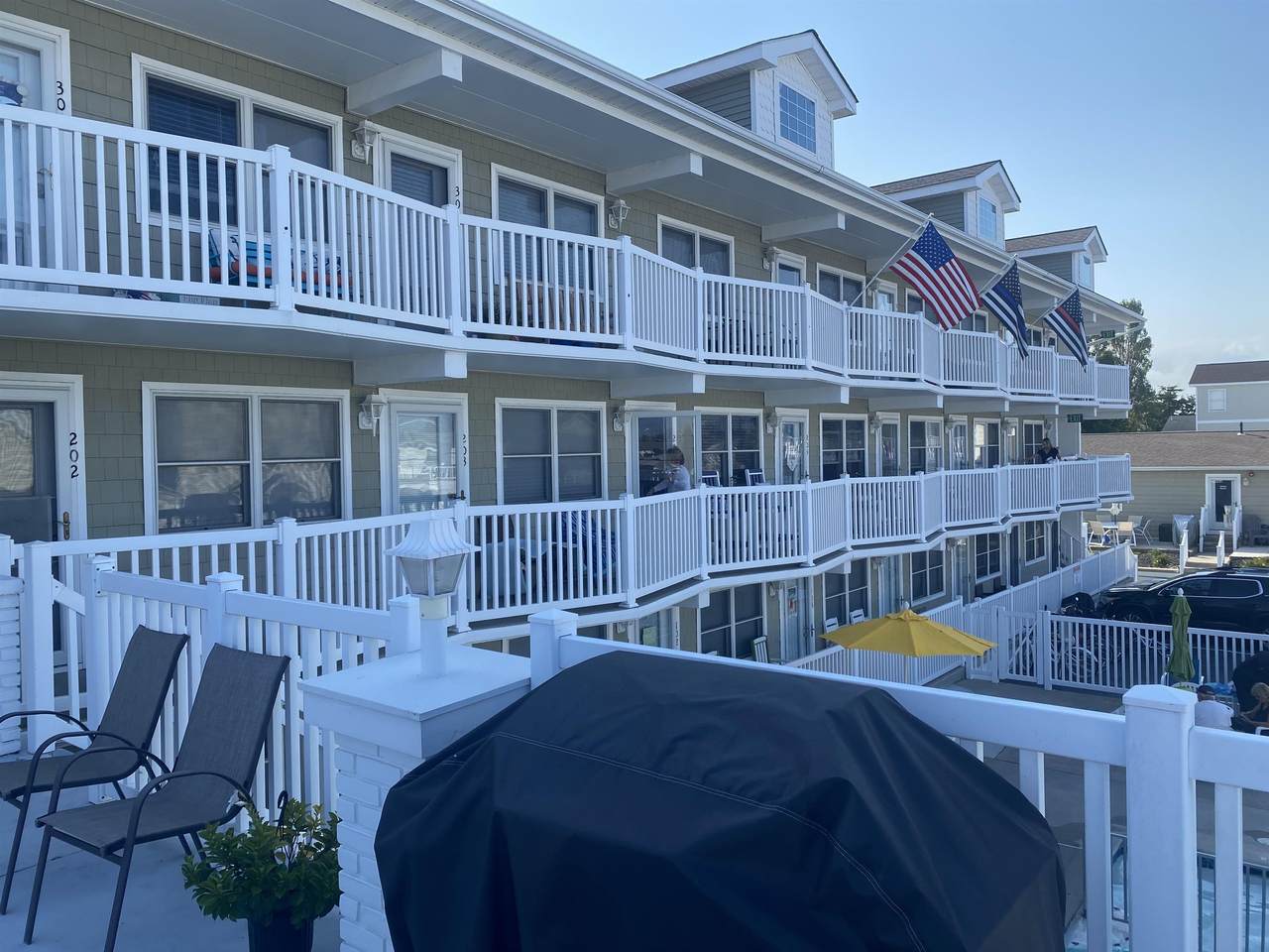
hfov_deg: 67.3
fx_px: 953
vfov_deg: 53.1
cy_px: 476
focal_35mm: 26
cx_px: 634
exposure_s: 1/1429
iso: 32
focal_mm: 4.25
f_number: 1.8
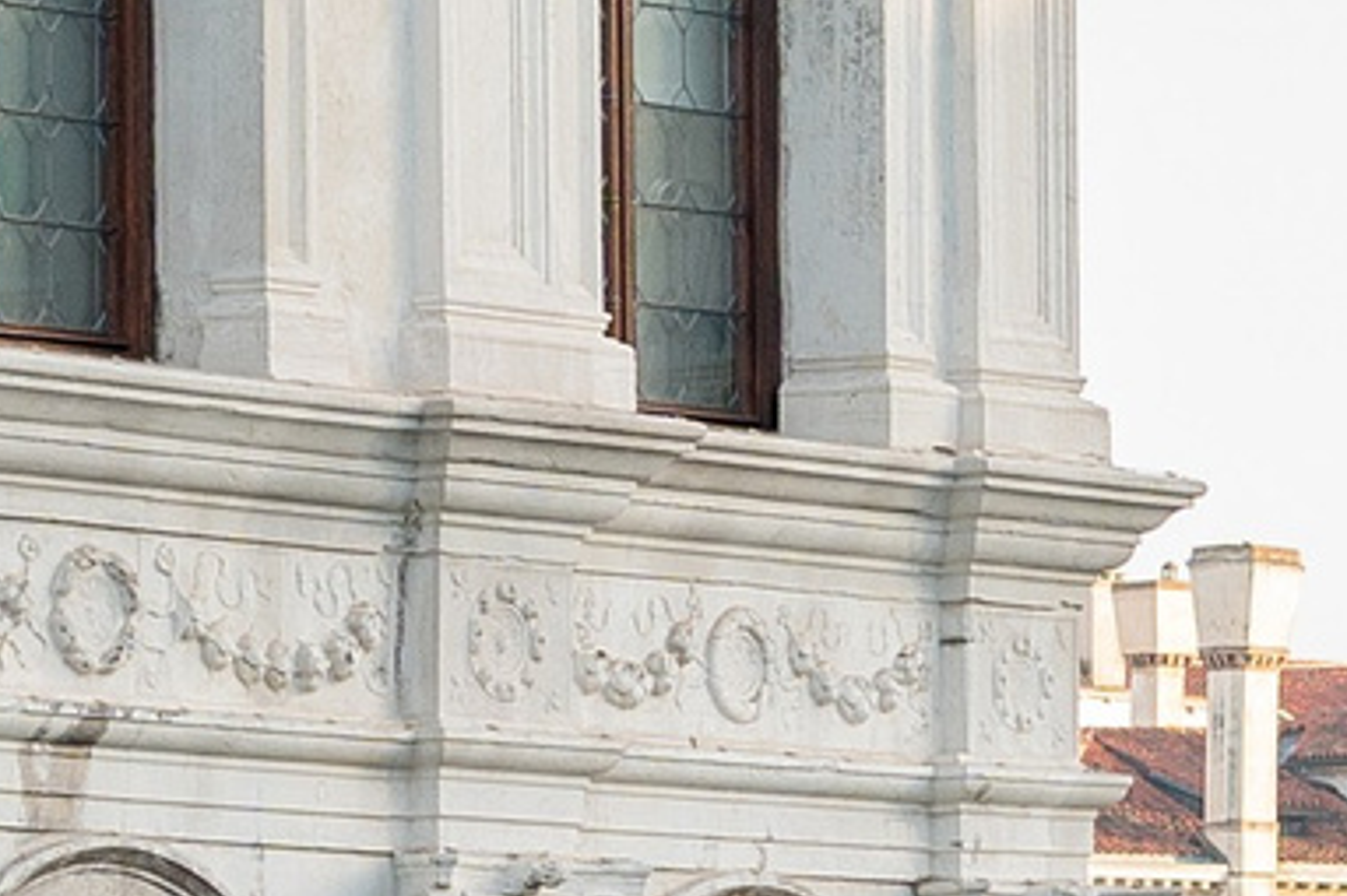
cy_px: 1404
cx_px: 3070
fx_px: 12491
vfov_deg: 4.1
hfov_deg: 6.0
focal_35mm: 334
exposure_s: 1/640
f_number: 3.5
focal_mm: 50
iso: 400
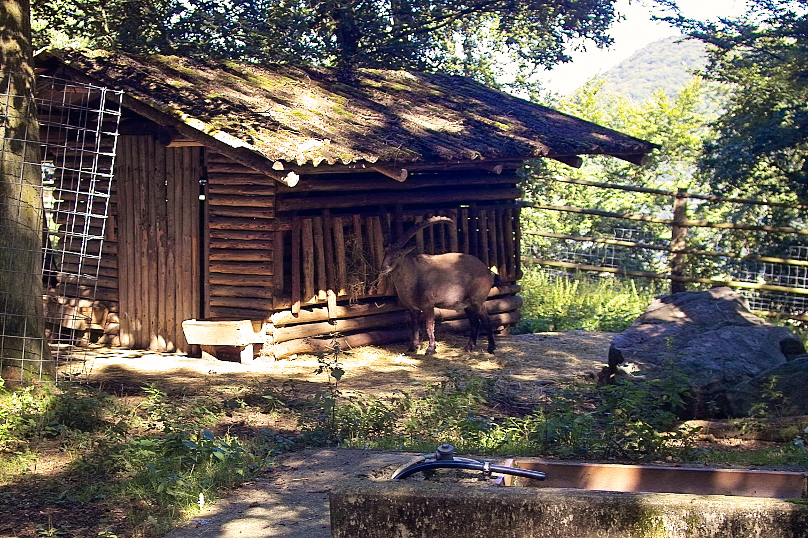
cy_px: 269
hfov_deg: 29.7
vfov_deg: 20.0
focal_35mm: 68
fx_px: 1526
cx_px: 404
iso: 100
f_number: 4
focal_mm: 40
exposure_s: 1/60
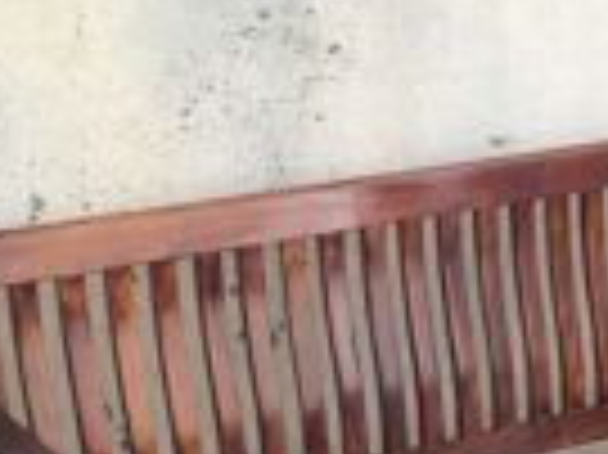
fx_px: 1878
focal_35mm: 107
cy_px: 427
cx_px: 401
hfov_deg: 18.3
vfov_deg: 13.7
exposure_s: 1/228
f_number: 2.2
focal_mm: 4.12
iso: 32
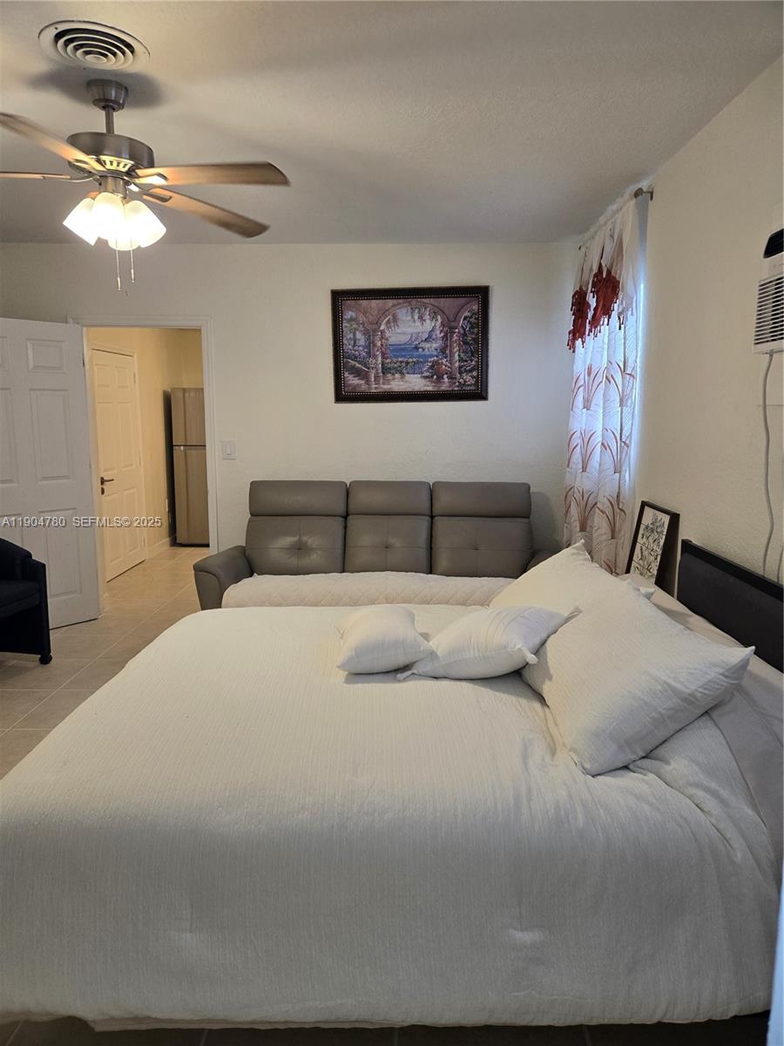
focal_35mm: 23
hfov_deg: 58.9
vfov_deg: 73.9
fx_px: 695
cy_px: 523
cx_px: 392
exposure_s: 1/120
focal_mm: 5.4
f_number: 1.8
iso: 160
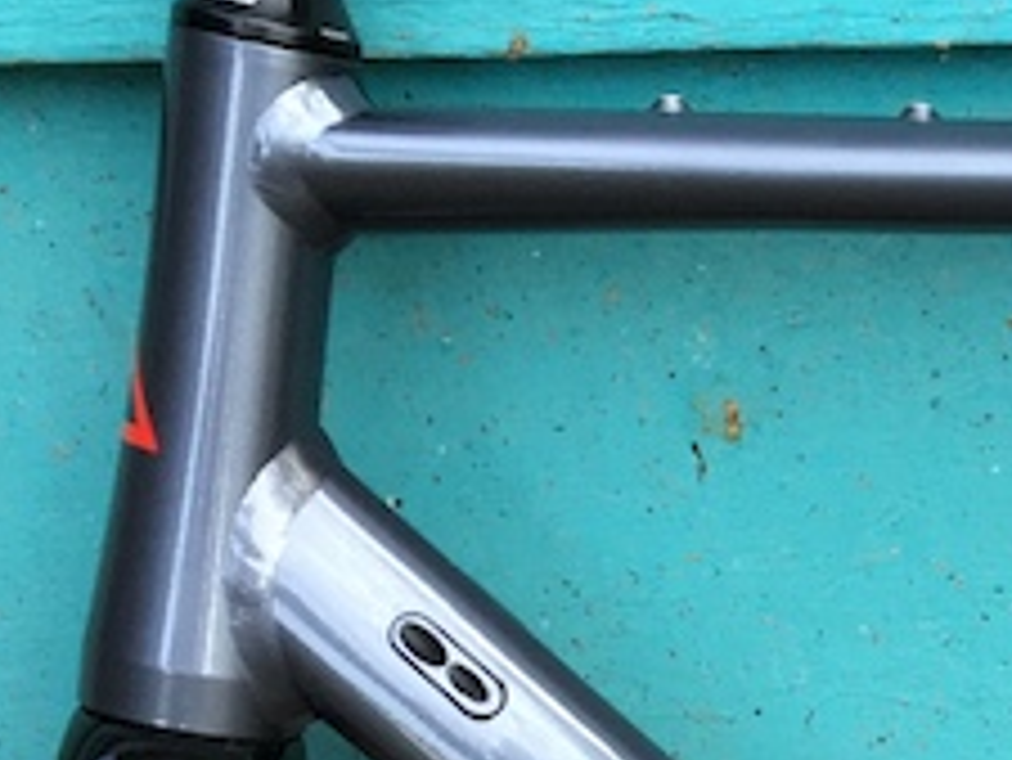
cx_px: 1520
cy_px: 1237
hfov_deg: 14.0
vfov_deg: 10.7
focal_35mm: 132
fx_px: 3861
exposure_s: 1/120
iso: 40
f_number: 2.2
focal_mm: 4.15
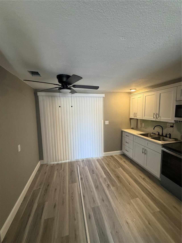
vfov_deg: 102.1
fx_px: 98
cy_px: 122
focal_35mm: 14
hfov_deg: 85.7
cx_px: 91
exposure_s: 1/99
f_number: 2.2
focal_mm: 2.22
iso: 320
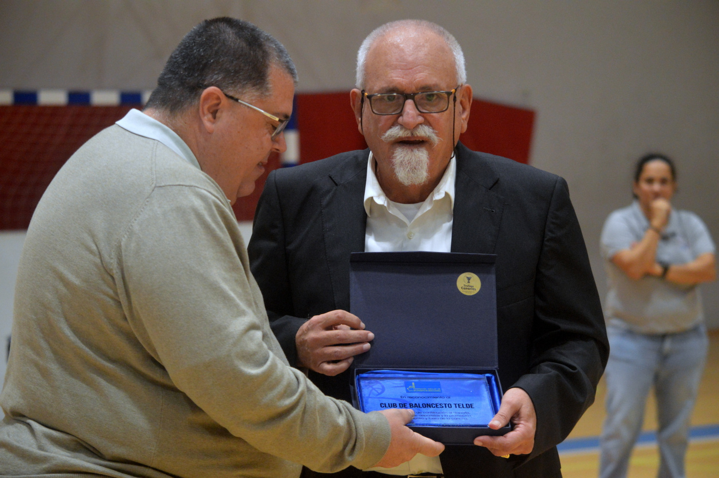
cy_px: 239
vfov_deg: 10.7
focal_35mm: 128
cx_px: 360
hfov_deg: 16.1
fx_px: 2545
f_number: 4.5
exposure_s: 1/320
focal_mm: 85
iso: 1800
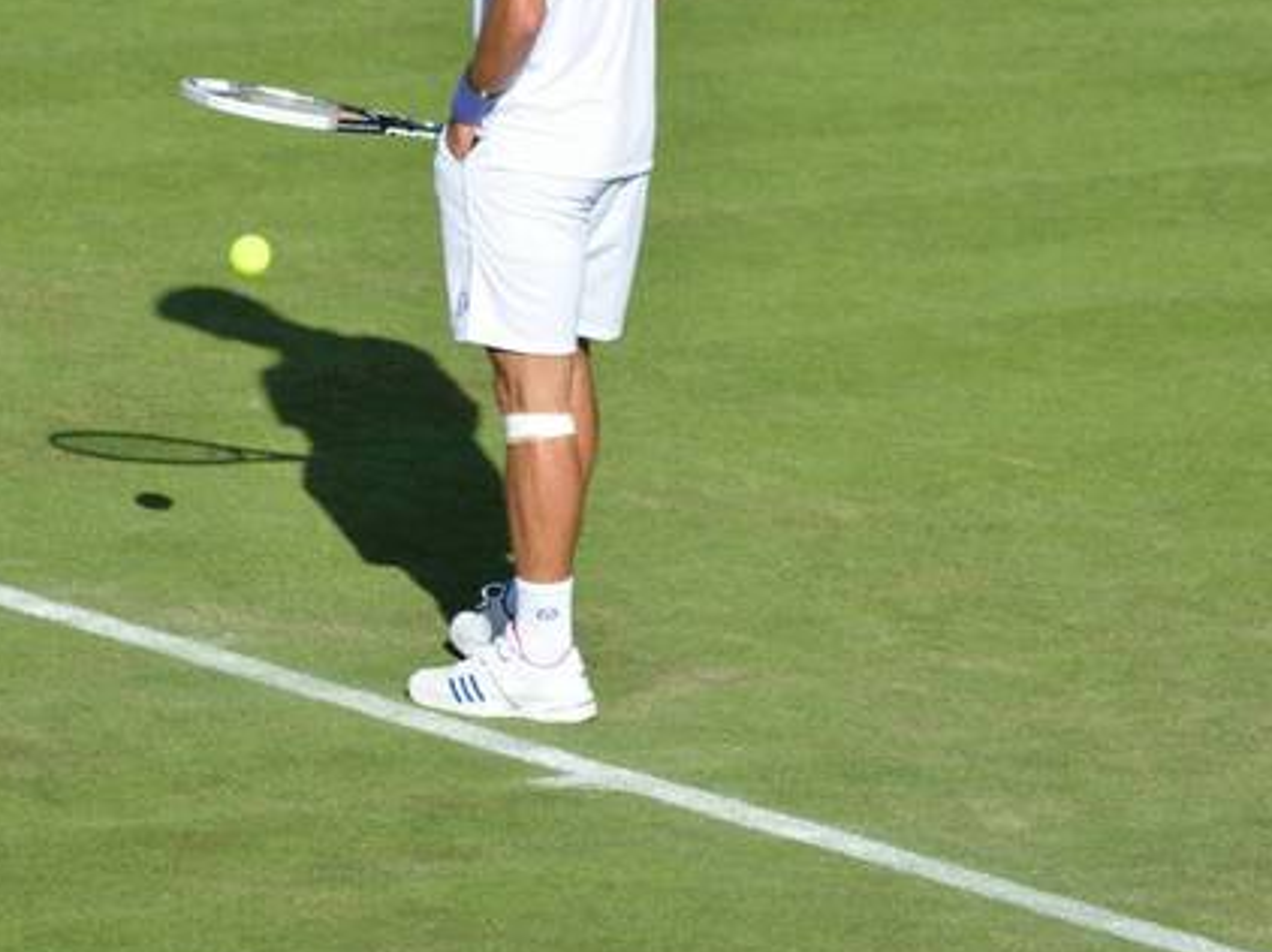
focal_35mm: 812
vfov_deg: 1.8
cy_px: 69
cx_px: 674
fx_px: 29821
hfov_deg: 2.4
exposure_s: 1/500
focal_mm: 340
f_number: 5.3
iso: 110
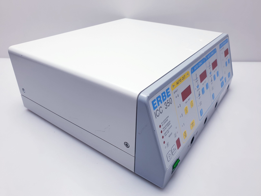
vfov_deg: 53.1
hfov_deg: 67.3
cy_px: 98
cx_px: 130
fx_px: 196
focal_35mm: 26
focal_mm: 4.3
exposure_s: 1/50
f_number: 2.4
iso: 50
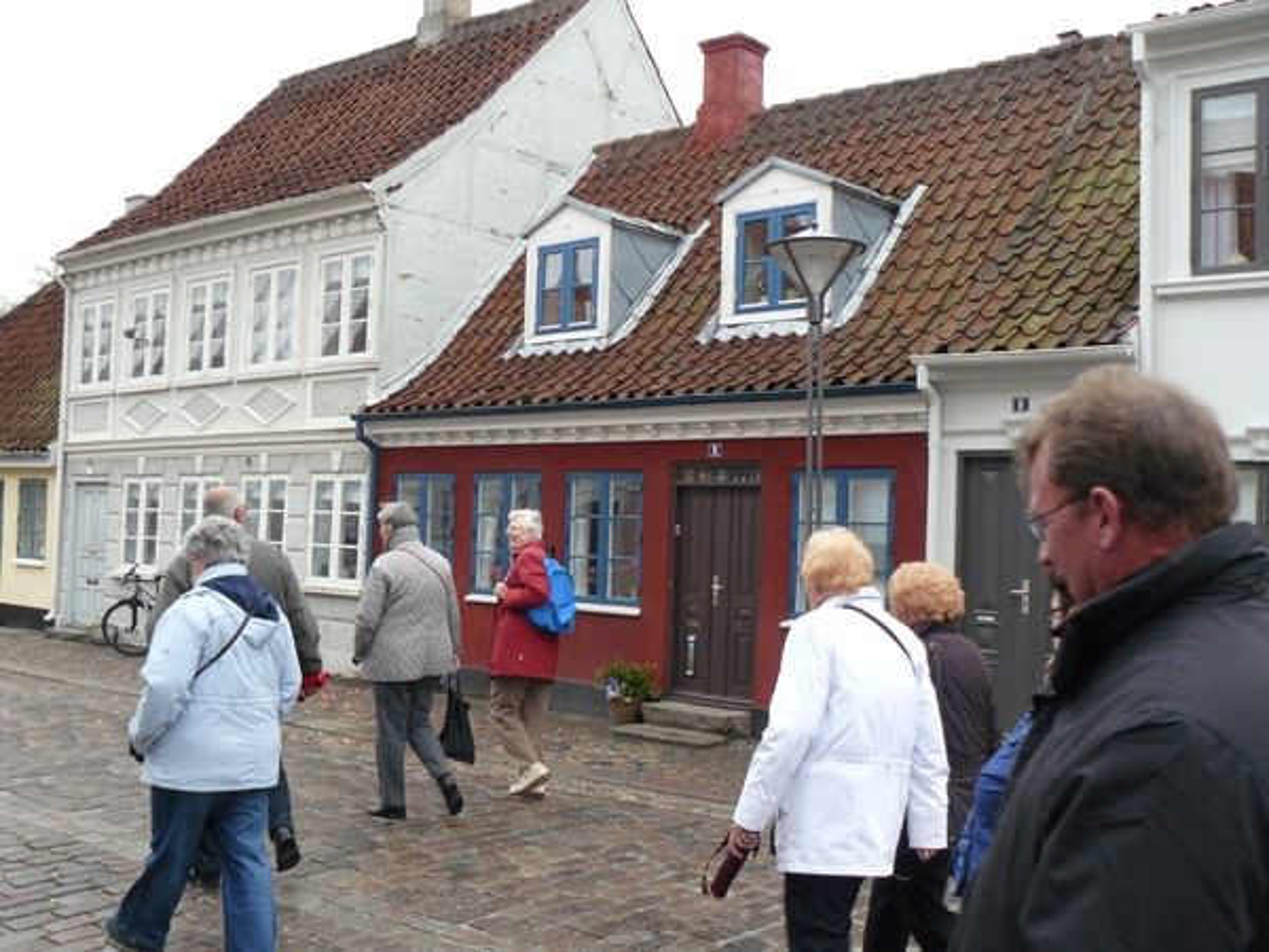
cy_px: 476
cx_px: 634
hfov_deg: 51.4
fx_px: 1320
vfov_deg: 39.7
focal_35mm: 36
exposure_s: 1/125
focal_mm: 6
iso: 200
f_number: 4
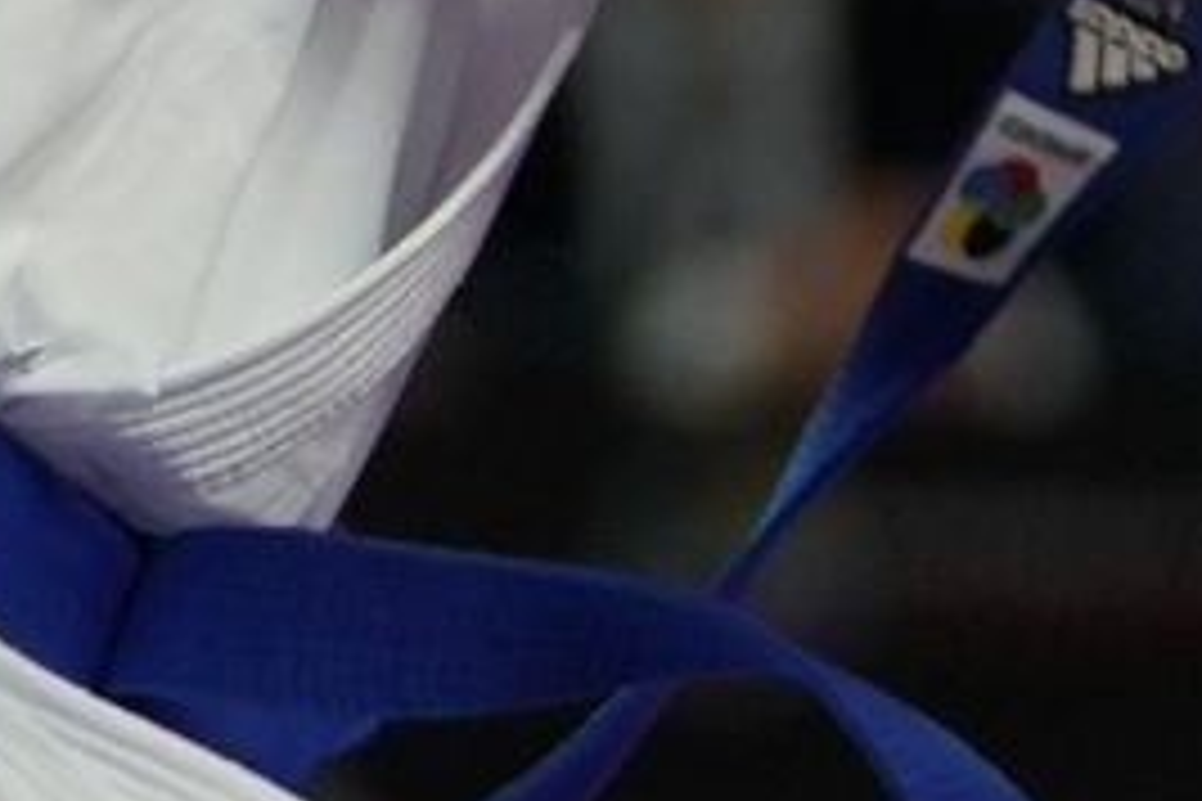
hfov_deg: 1.2
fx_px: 55321
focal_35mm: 1657
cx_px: 603
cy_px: 86
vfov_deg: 0.8
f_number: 2.8
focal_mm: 164
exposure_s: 1/1000
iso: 800
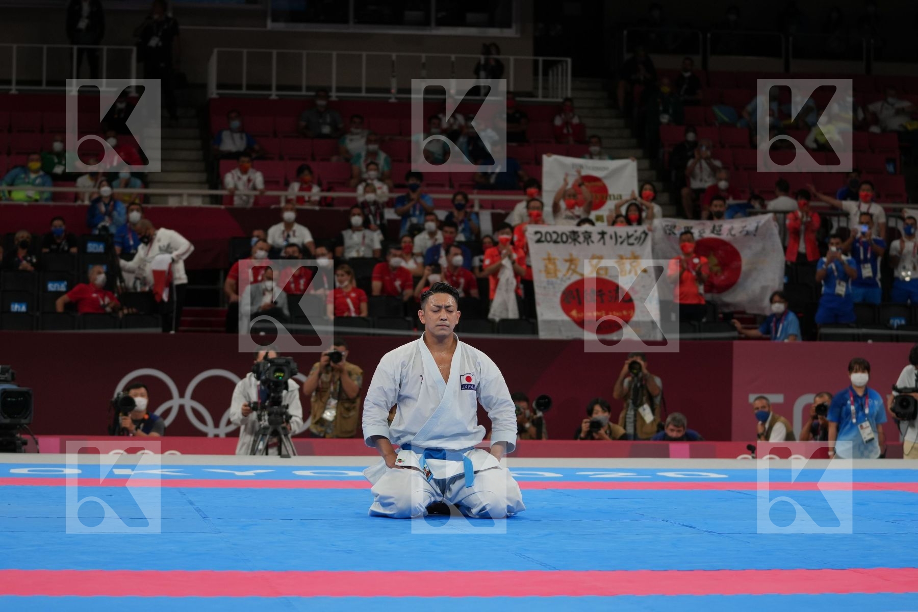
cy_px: 306
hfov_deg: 19.5
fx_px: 2677
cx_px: 459
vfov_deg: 13.0
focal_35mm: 105
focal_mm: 70
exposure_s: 1/1000
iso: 500
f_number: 2.8
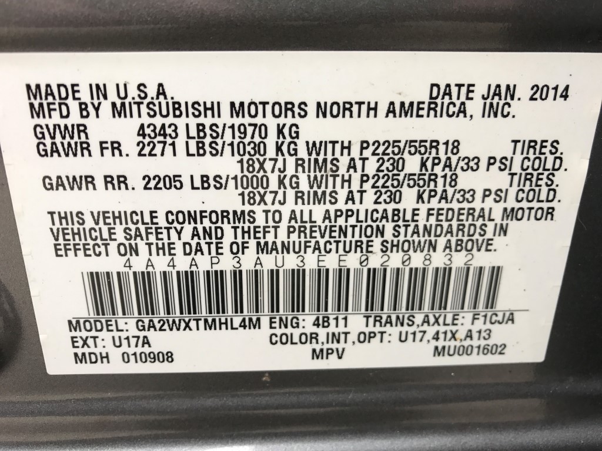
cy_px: 226
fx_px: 487
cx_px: 301
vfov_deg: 49.7
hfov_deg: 63.4
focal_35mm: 28
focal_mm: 3.99
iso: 25
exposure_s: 1/61
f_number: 1.8
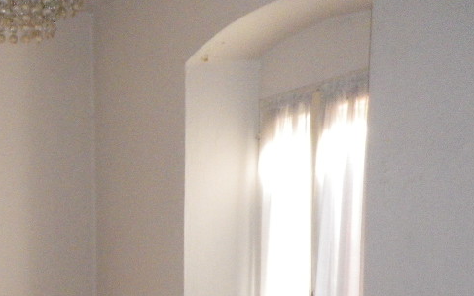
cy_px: 359
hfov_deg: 25.0
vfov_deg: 16.0
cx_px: -18
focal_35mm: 78
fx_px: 1007
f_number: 3.8
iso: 400
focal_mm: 6.2
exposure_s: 1/60
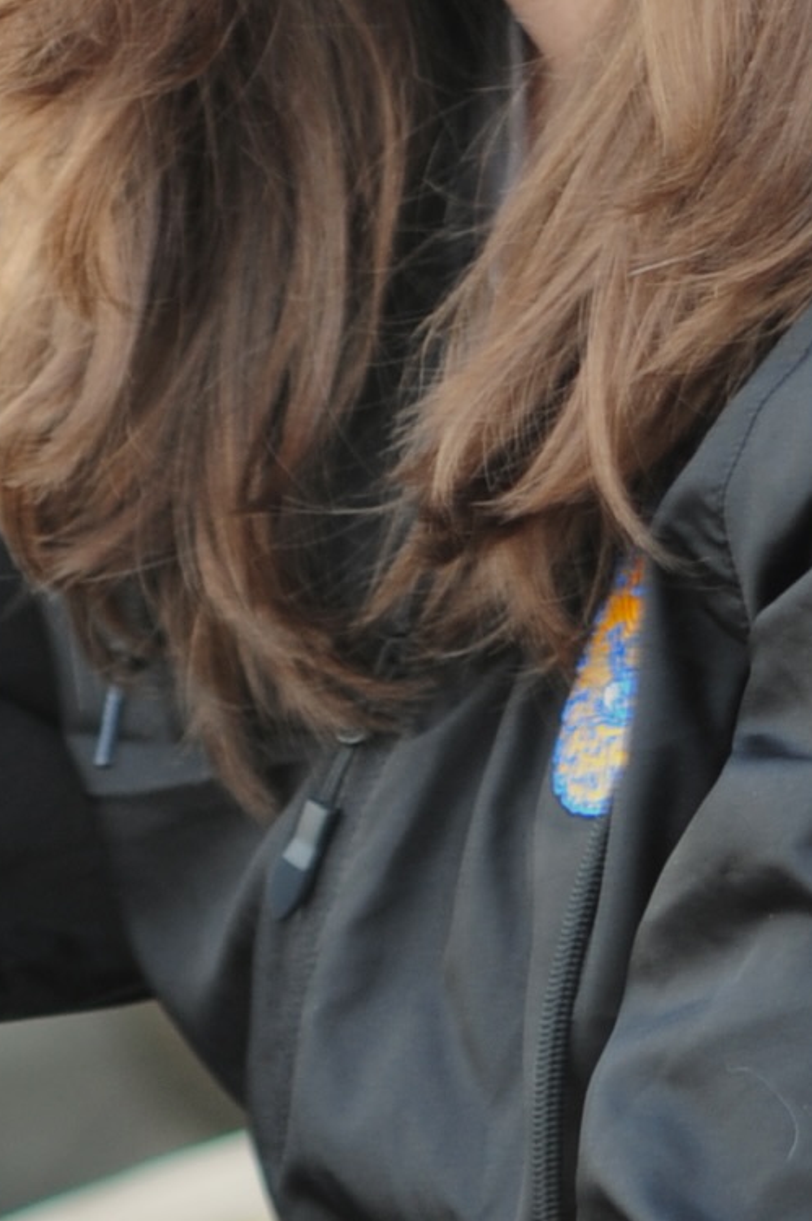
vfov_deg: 2.7
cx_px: 190
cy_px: 218
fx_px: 25883
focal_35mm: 764
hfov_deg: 1.8
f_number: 4
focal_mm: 180
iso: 400
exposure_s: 1/20
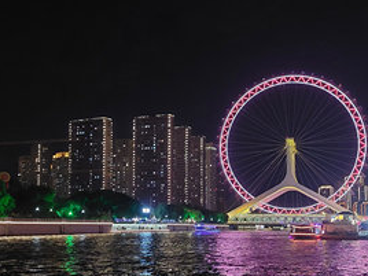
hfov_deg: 33.6
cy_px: 179
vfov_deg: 25.6
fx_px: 606
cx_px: 143
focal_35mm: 57
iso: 500
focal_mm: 5.23
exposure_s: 1/25
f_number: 1.8
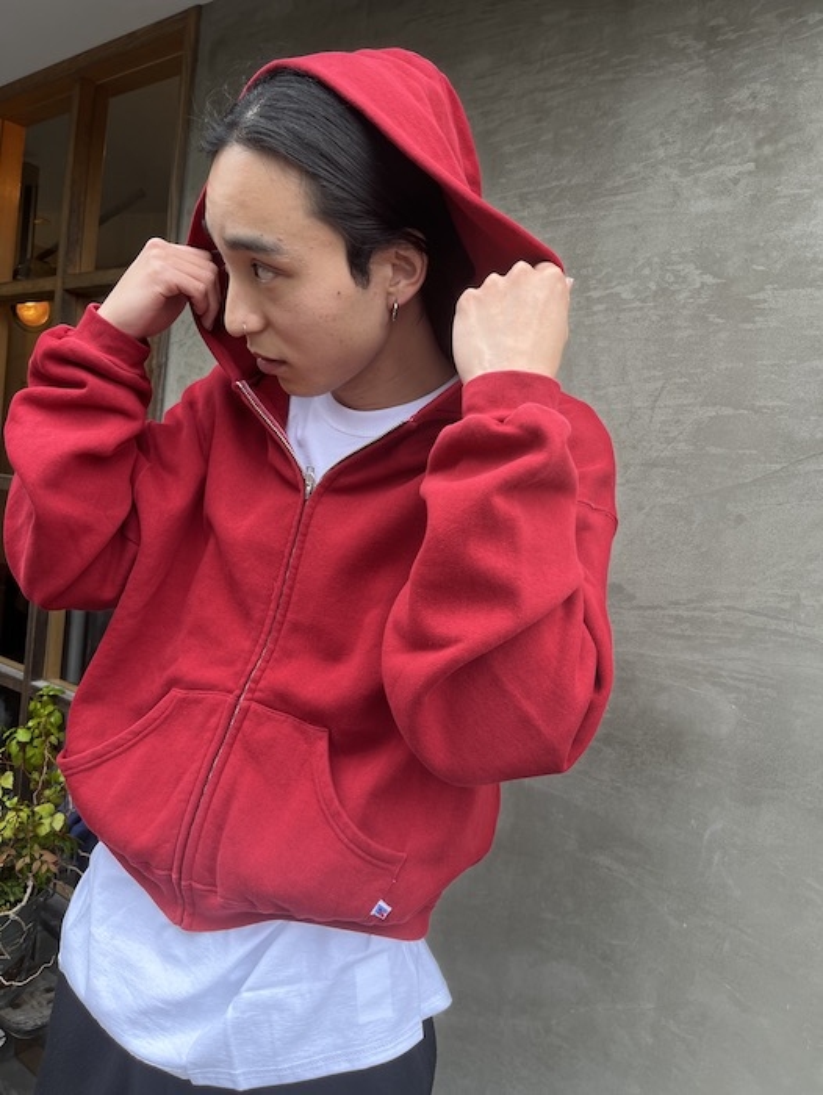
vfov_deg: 67.3
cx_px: 412
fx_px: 823
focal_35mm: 26
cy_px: 548
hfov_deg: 53.1
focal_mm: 5.1
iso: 50
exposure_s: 1/158
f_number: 1.6
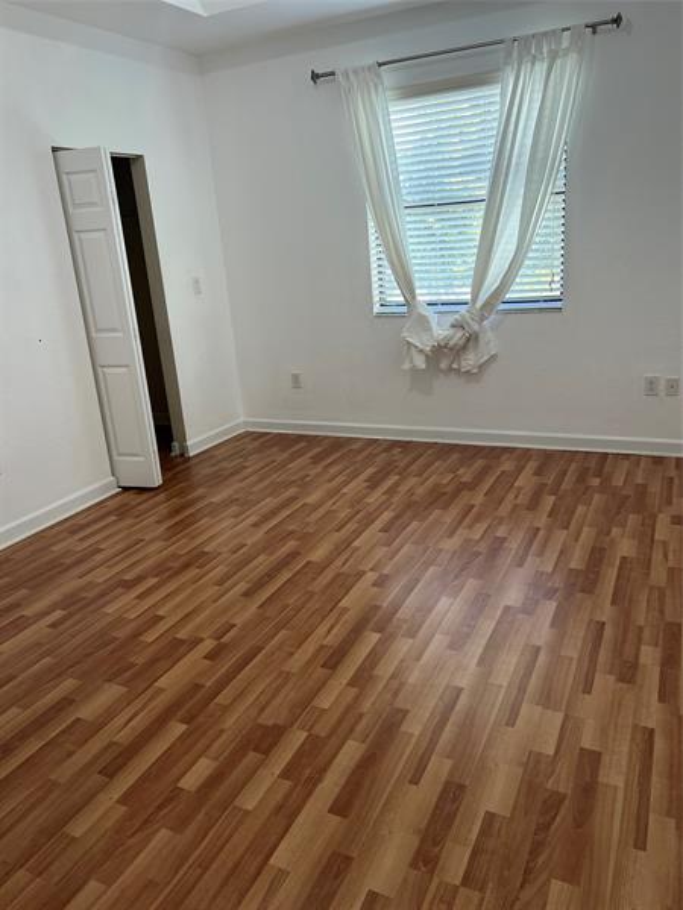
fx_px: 684
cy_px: 455
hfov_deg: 53.1
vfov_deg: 67.3
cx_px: 342
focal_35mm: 26
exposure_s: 1/60
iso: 80
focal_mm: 5.7
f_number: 1.5
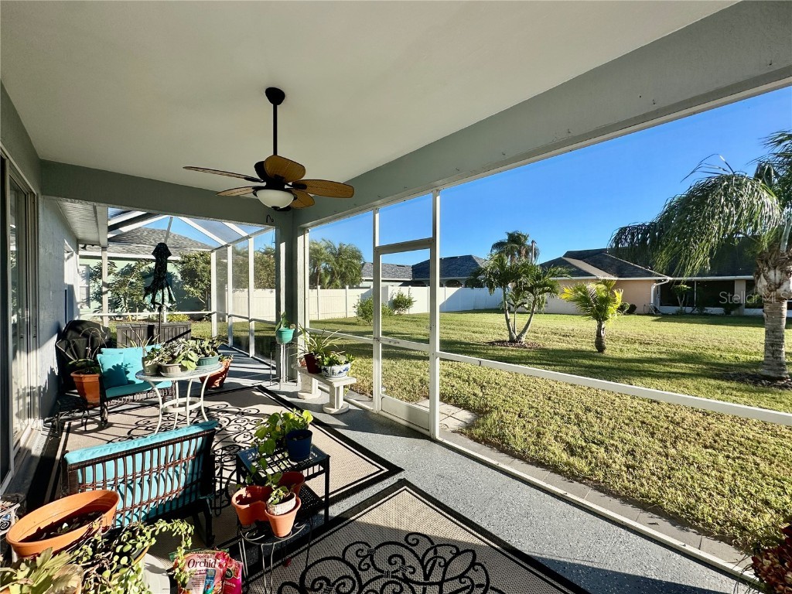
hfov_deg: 102.1
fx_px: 320
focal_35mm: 14
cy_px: 297
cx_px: 396
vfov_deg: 85.7
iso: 40
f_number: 2.2
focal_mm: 2.22
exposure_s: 1/963
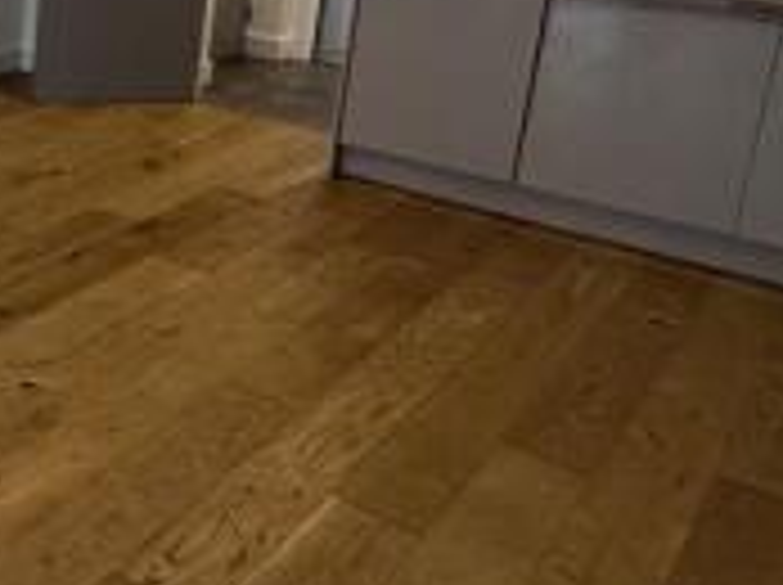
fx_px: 1062
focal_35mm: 47
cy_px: 47
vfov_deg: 29.4
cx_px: -236
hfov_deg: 31.3
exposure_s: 1/50
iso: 160
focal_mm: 2.22
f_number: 2.2
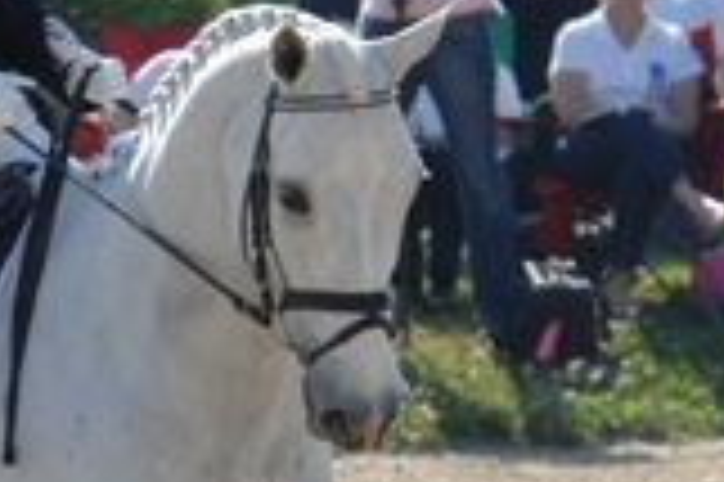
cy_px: 498
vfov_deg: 1.2
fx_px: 23887
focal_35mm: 1189
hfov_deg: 1.7
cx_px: -76
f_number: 8
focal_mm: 200
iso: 200
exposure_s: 1/320
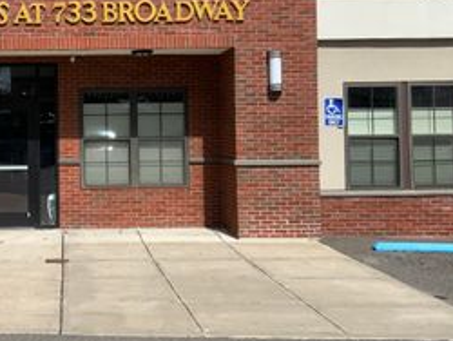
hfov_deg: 32.3
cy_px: 99
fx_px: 760
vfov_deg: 25.1
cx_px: 87
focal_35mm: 58
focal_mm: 3
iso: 16
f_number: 1.8
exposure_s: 1/3534
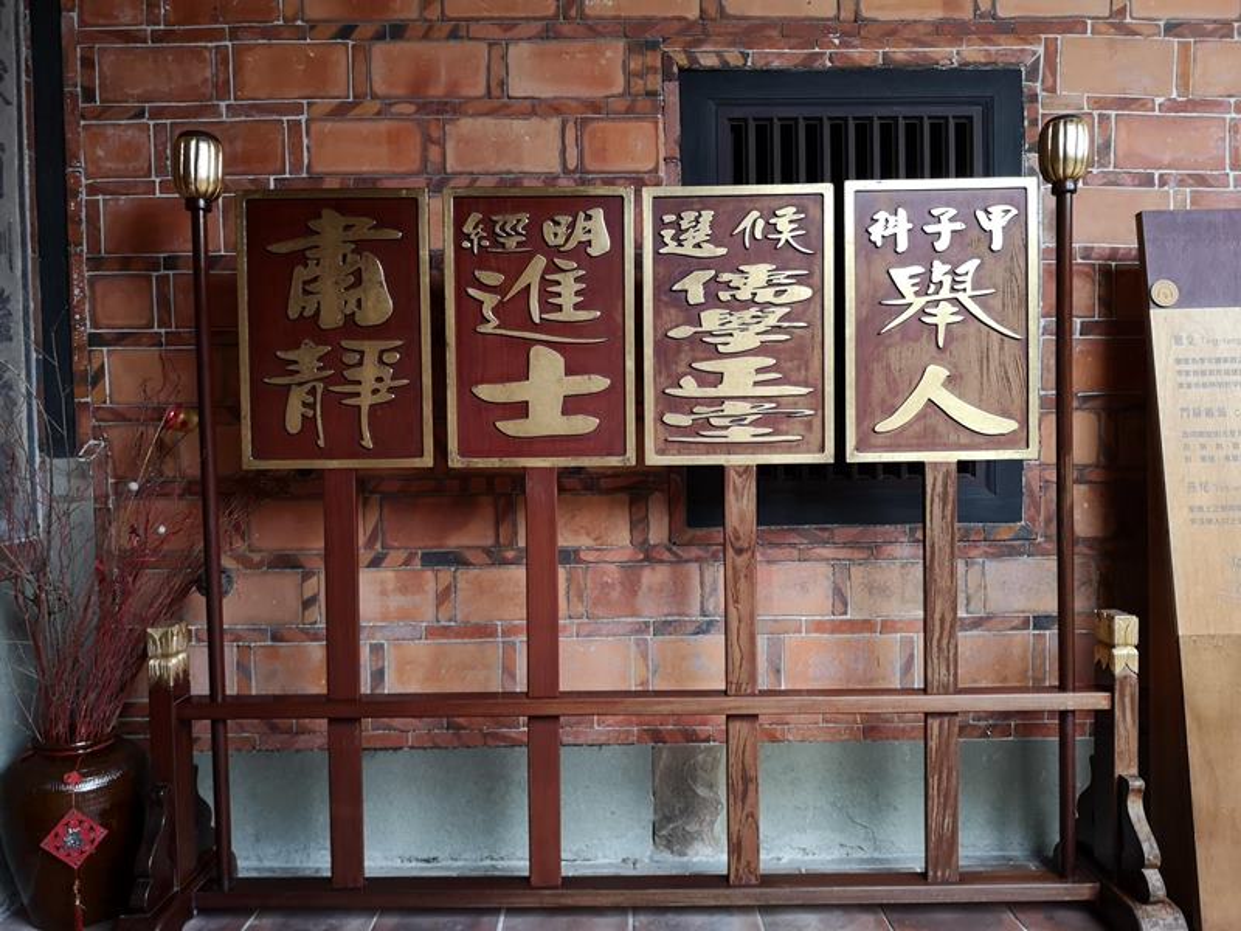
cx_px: 620
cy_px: 466
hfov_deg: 65.3
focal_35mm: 27
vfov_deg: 51.4
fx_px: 968
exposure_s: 1/30
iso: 320
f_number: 1.8
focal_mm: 3.95
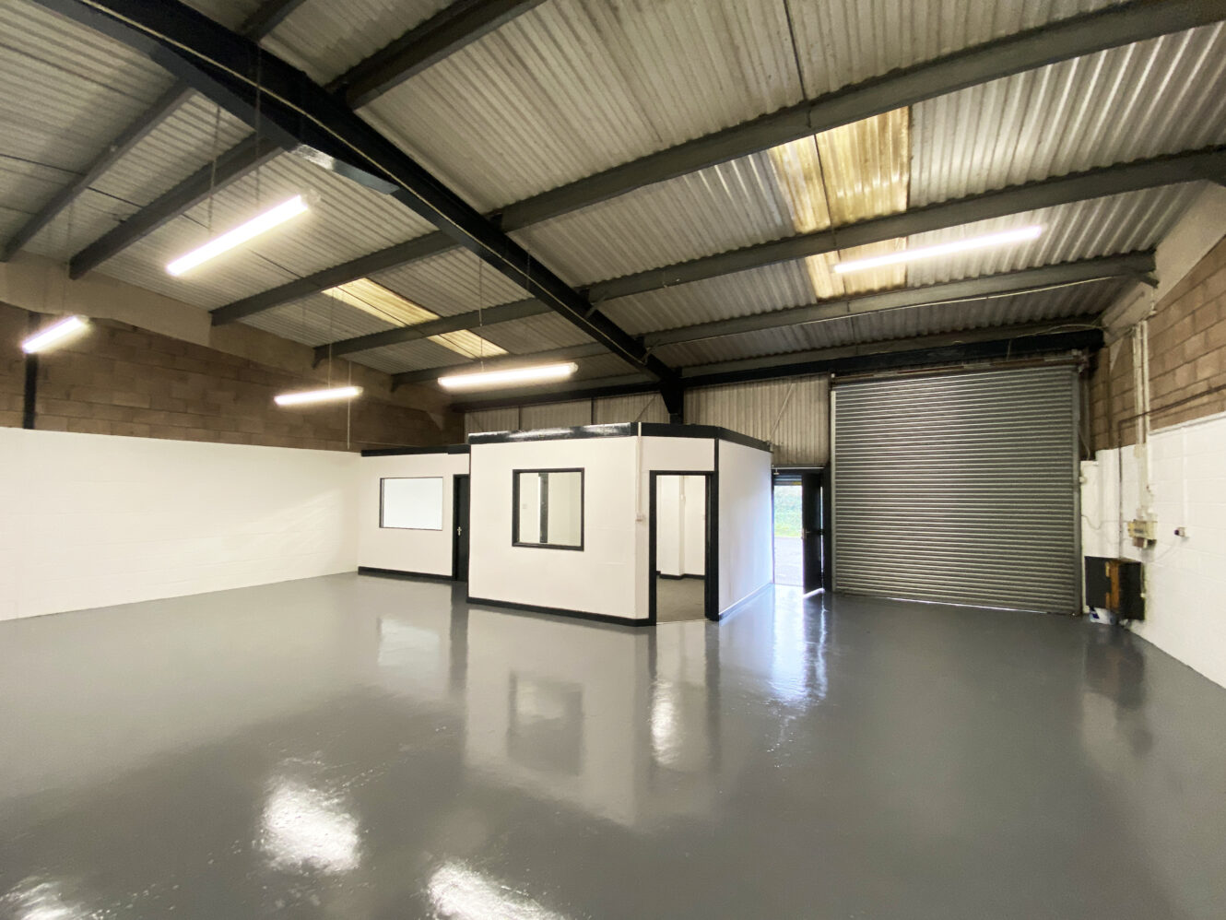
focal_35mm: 26
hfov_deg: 67.3
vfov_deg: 53.1
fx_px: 921
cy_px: 460
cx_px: 613
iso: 32
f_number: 1.8
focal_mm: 4.25
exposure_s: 1/2625
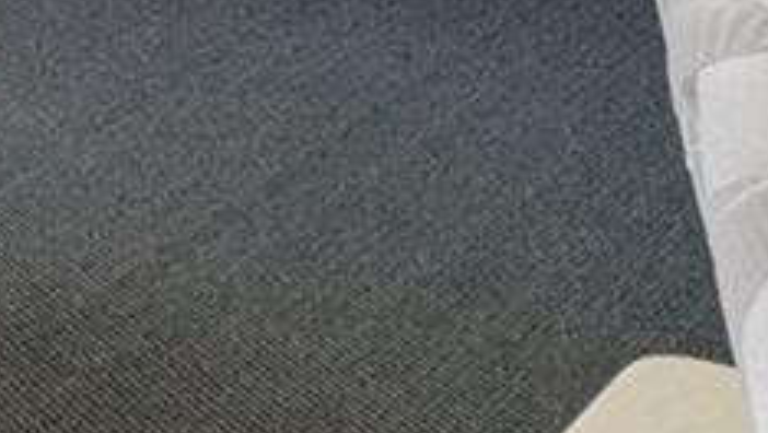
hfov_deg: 12.2
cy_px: -774
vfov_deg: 7.8
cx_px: -1096
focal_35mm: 140
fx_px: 2844
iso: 640
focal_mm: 13
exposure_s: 1/2
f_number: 8
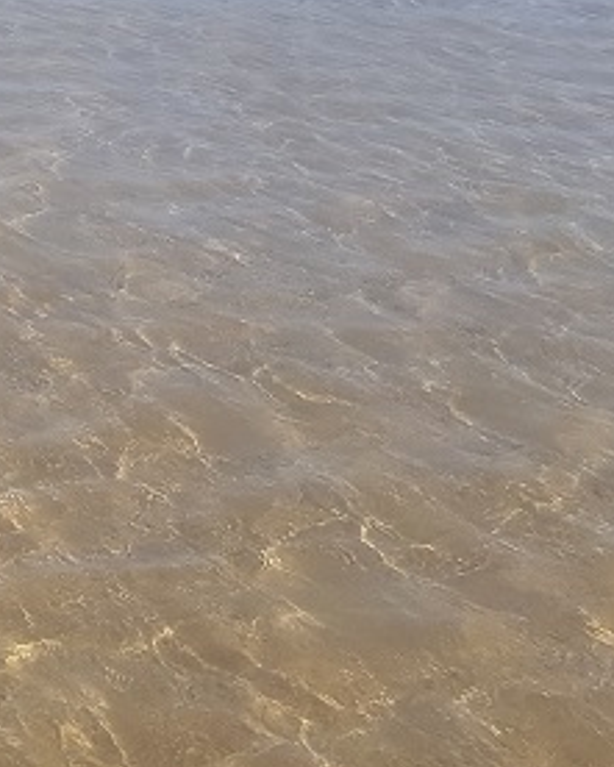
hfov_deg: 13.9
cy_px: -220
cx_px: -617
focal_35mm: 94
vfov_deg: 18.9
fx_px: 2134
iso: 40
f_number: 1.7
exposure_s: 1/2872
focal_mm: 4.2
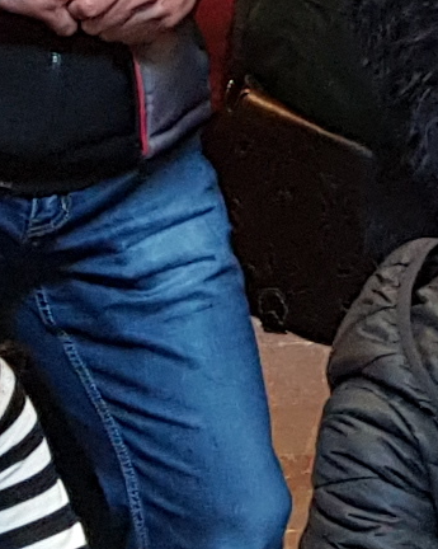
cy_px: -255
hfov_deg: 5.9
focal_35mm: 237
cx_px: 1485
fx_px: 3844
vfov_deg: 8.0
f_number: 1.7
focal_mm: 4.2
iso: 160
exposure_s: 1/20
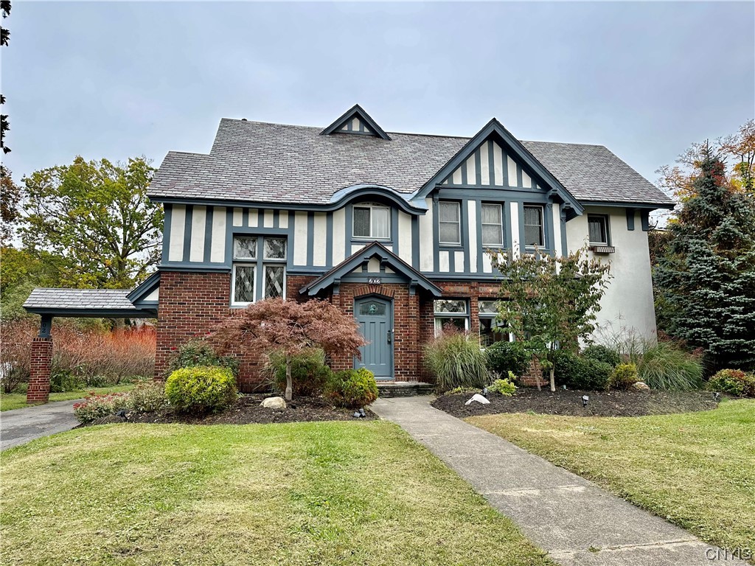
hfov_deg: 71.6
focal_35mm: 24
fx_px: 523
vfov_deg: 56.8
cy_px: 283
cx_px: 378
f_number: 1.78
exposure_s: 1/894
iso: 80
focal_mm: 6.86
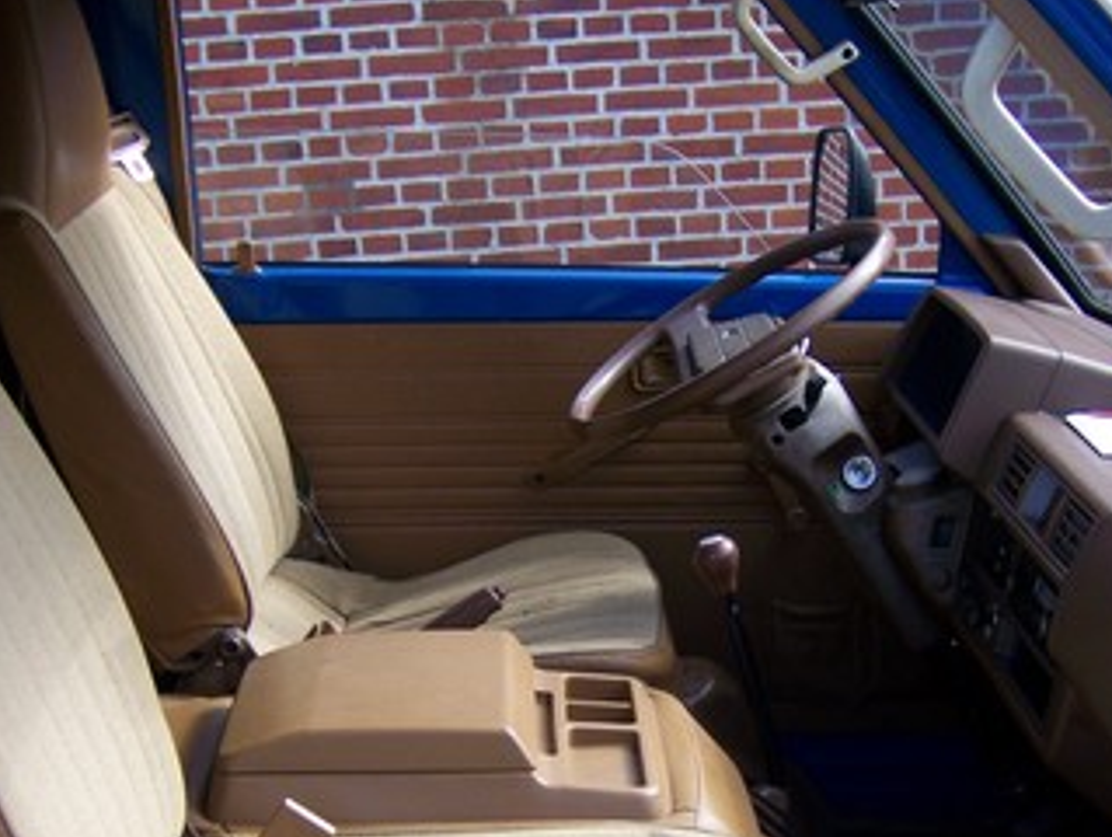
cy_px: 647
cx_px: 614
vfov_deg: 23.4
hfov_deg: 31.1
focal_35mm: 62
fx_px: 1994
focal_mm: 6
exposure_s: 1/250
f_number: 2.8
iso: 80
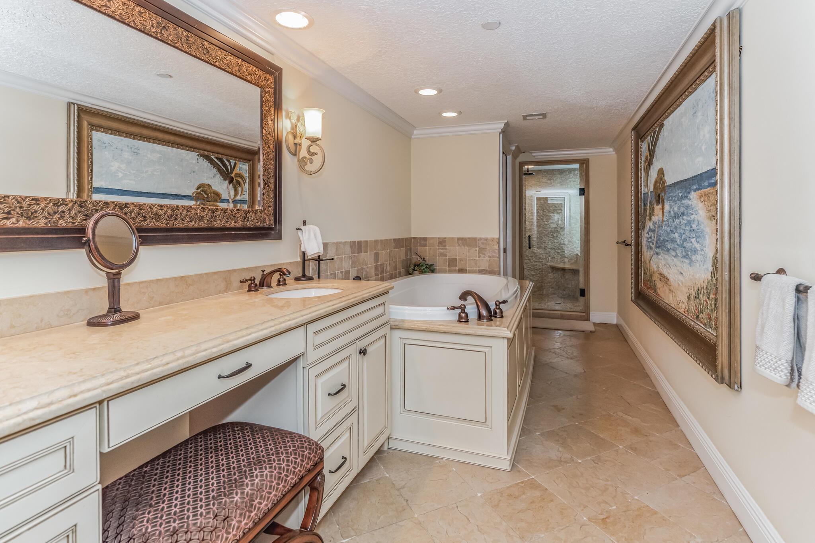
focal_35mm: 17
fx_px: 385
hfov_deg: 93.3
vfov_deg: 70.4
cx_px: 408
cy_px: 272
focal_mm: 17
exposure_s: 1/40
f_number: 6.3
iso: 400
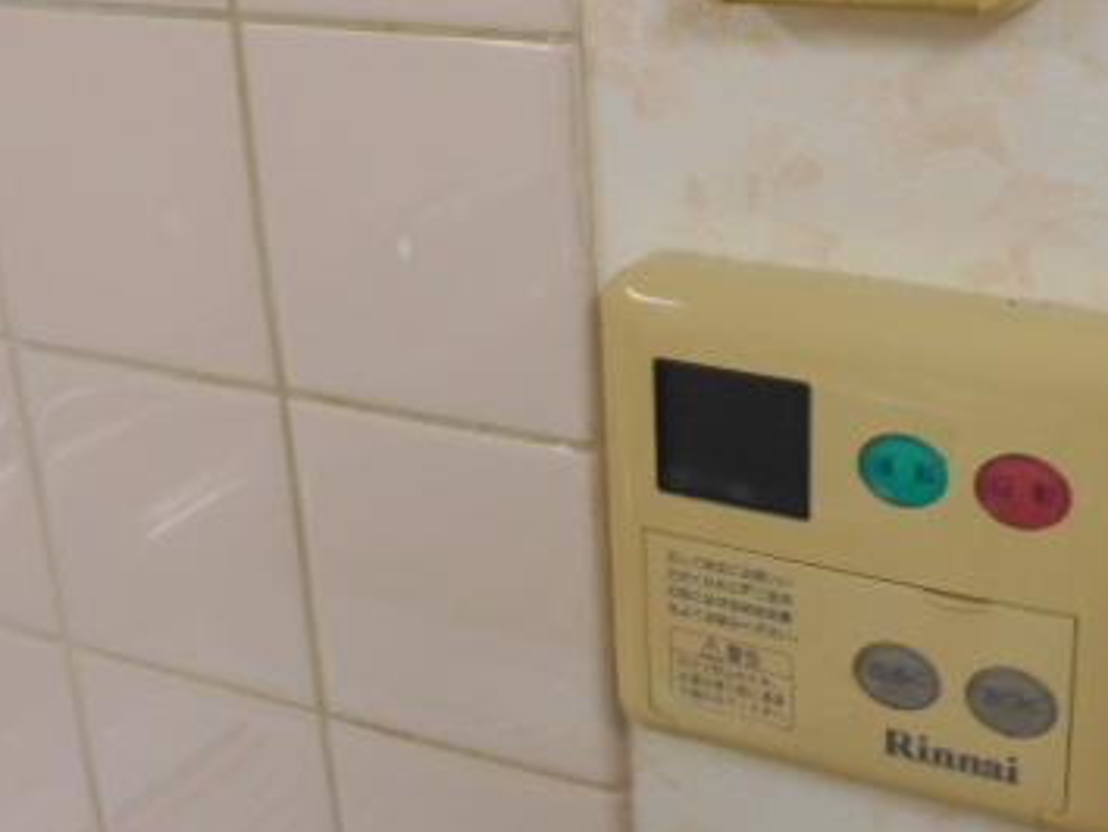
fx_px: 1505
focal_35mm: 47
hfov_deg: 39.2
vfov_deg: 30.7
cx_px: 848
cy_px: 297
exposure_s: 1/30
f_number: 3.2
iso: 220
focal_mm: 4.6
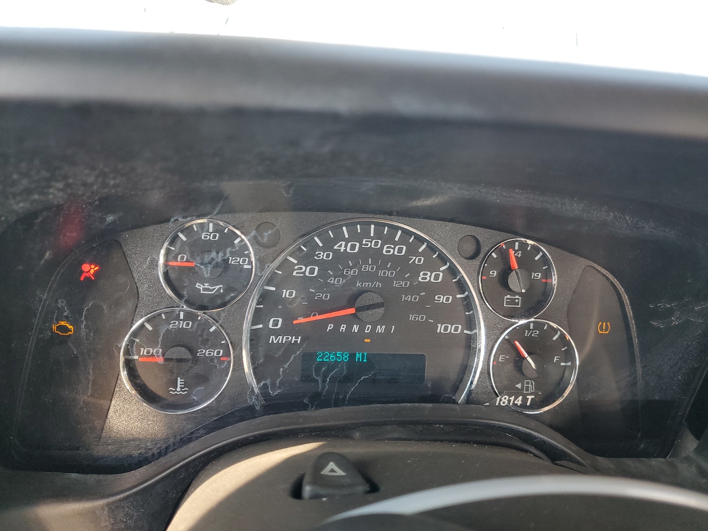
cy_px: 266
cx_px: 354
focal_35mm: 26
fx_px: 532
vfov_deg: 53.1
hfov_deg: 67.3
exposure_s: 1/120
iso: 83
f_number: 1.5
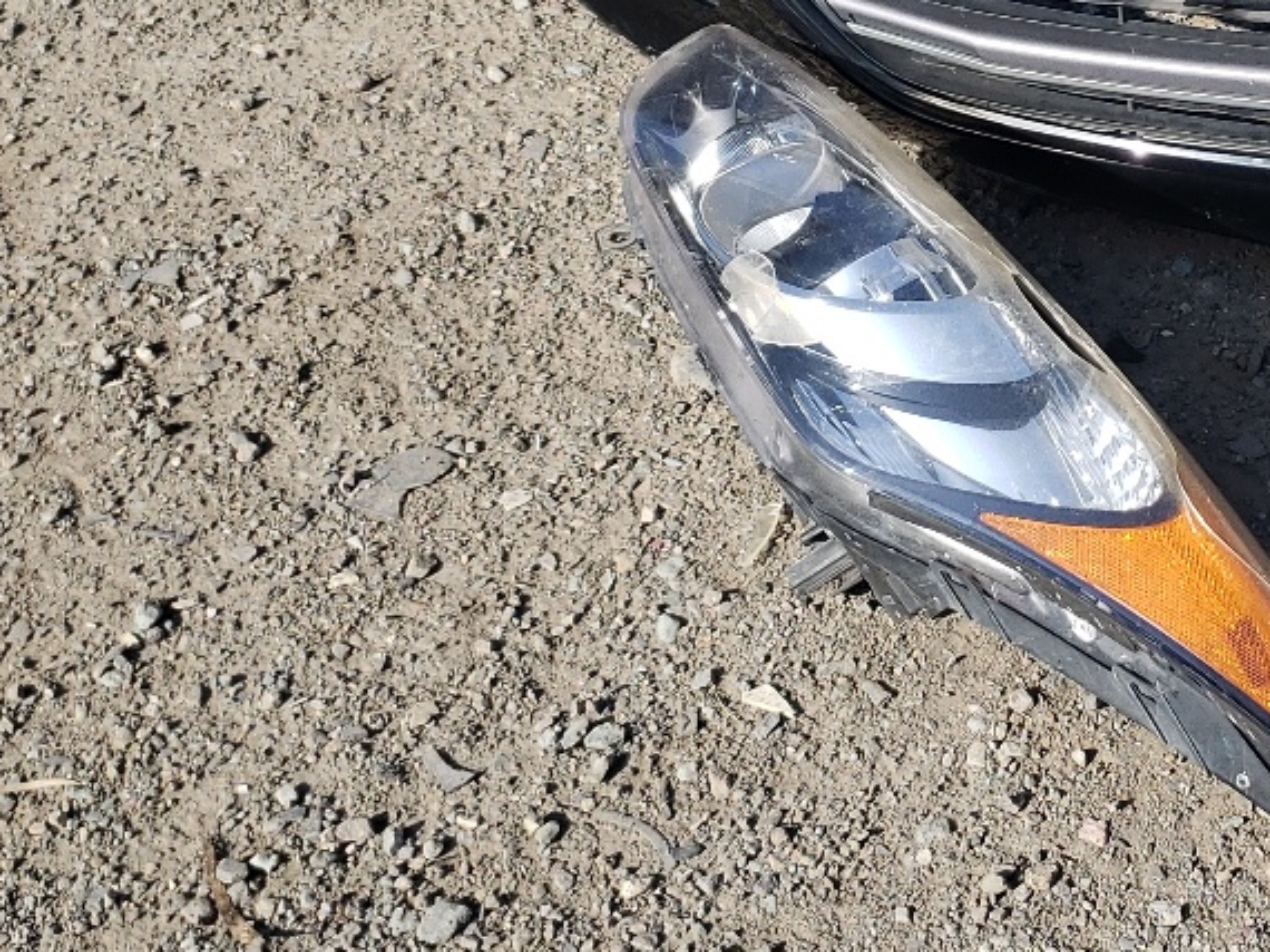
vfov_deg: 19.9
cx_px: 1281
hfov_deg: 25.3
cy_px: 156
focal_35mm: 73
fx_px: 2677
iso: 50
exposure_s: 1/2000
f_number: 1.5
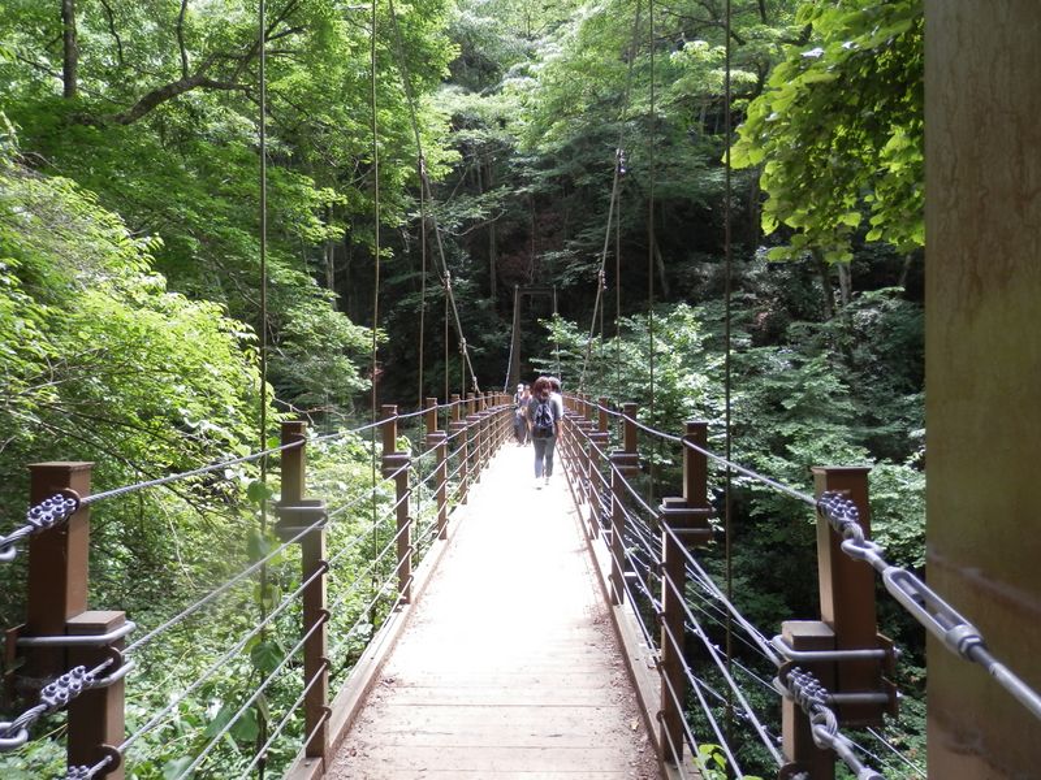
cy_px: 390
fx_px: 752
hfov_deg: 69.4
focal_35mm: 25
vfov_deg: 54.9
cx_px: 520
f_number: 3
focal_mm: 4.5
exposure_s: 1/60
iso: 80
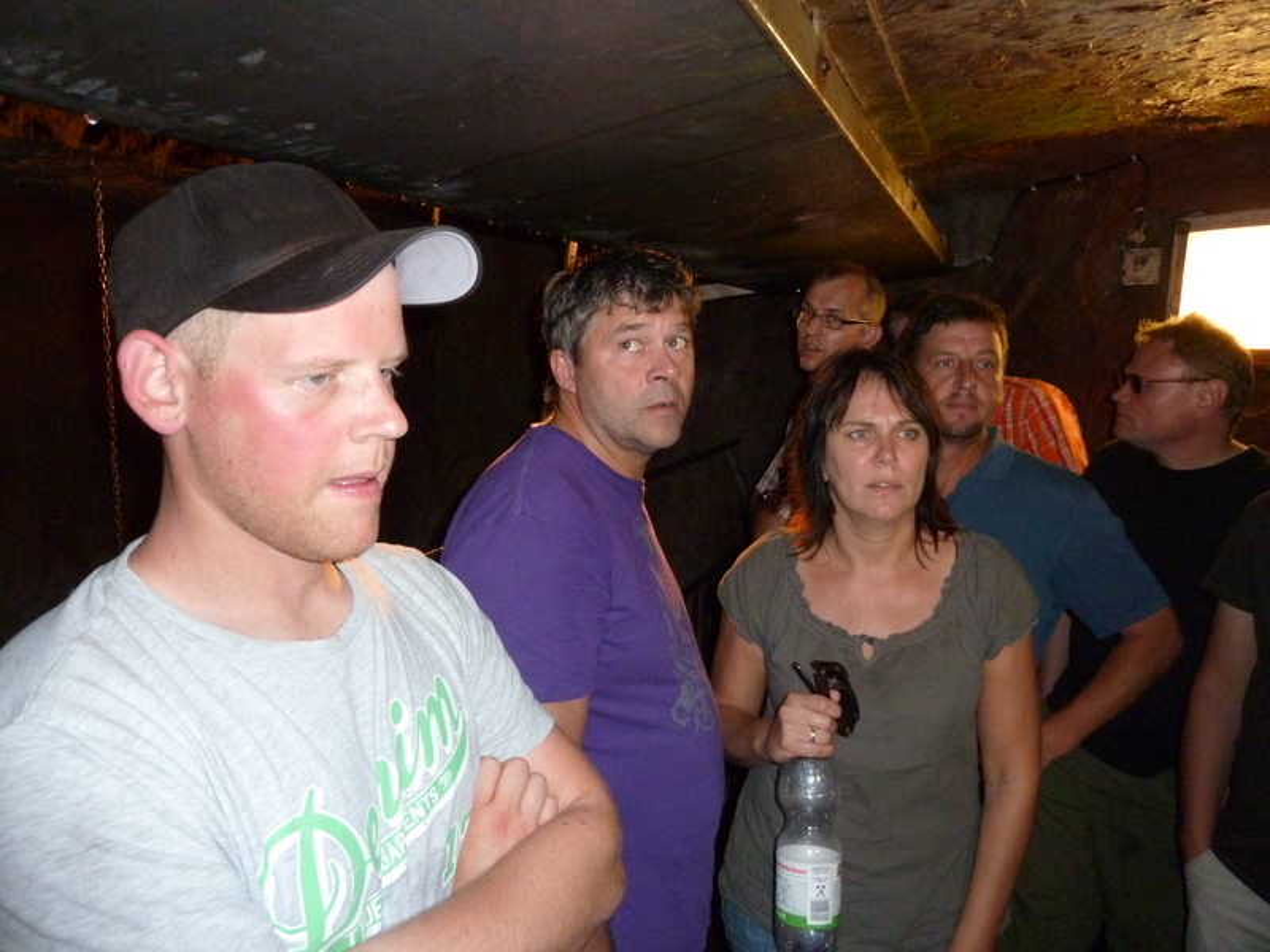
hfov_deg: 69.4
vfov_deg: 54.9
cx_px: 635
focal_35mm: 25
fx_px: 917
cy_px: 476
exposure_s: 1/60
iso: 400
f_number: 3.3
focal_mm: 4.1
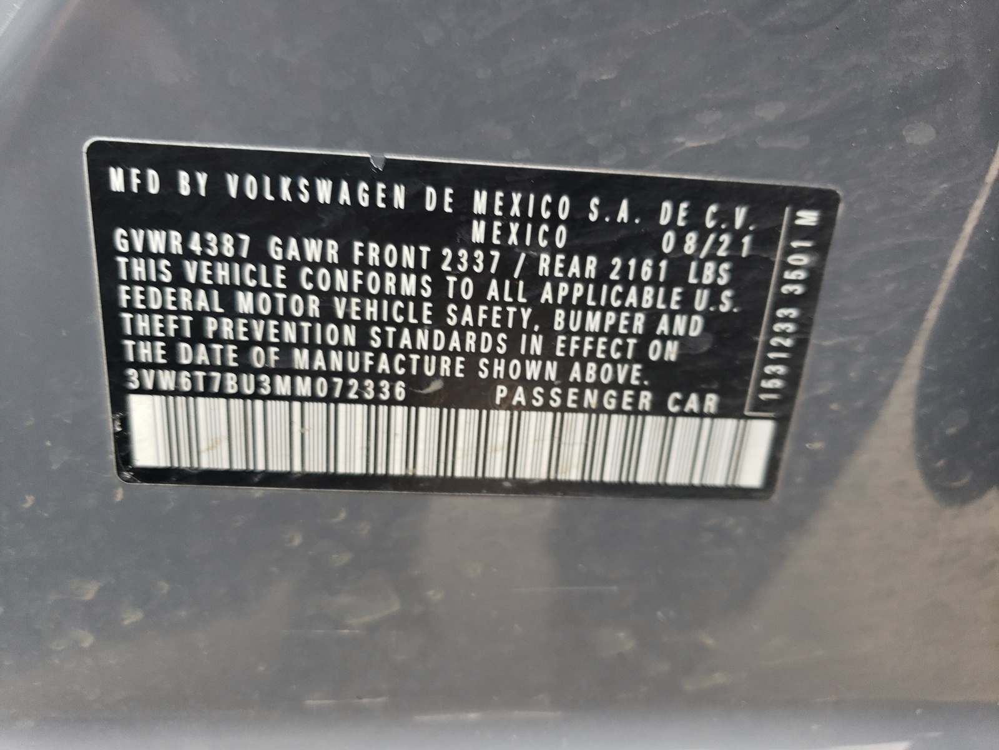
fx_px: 750
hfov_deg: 67.3
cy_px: 375
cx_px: 500
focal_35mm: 26
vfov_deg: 53.1
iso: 50
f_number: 1.5
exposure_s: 1/123
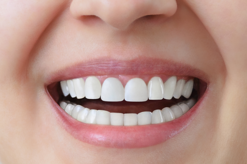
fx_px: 1028
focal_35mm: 150
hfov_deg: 13.7
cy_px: 82
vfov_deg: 9.1
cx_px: 124
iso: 200
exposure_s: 1/125
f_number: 5.6
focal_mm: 100
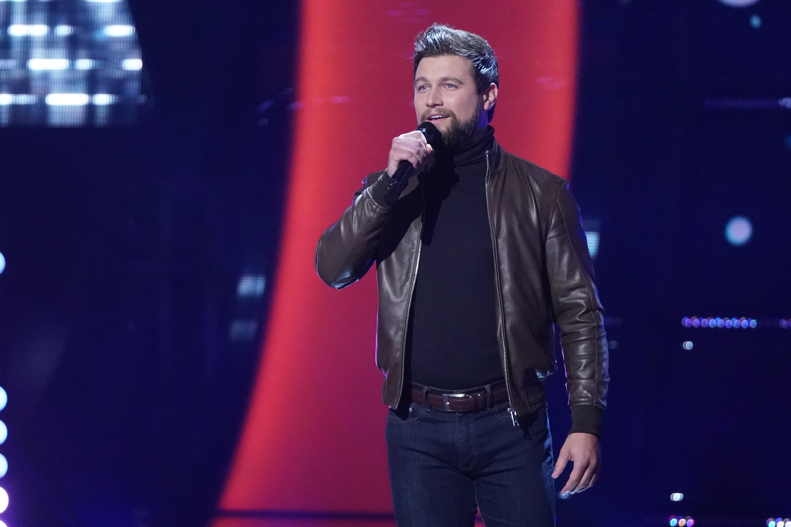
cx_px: 396
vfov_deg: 3.4
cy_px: 264
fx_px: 8986
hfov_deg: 5.0
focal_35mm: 409
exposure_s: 1/250
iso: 10000
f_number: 4
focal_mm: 273
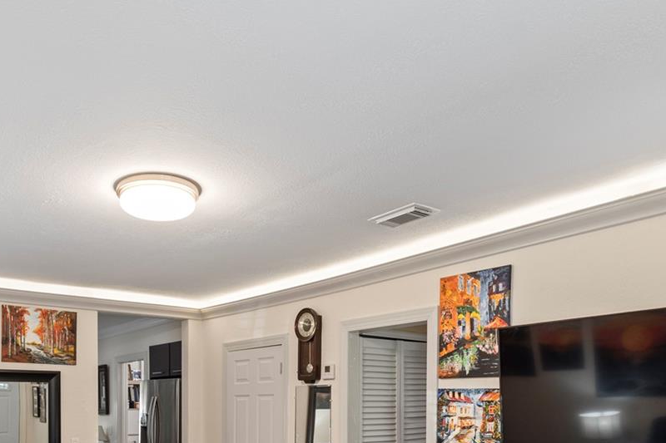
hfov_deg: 58.1
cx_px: 254
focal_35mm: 32
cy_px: 410
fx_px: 592
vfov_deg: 38.0
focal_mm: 16
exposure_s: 1/13
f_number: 4
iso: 640
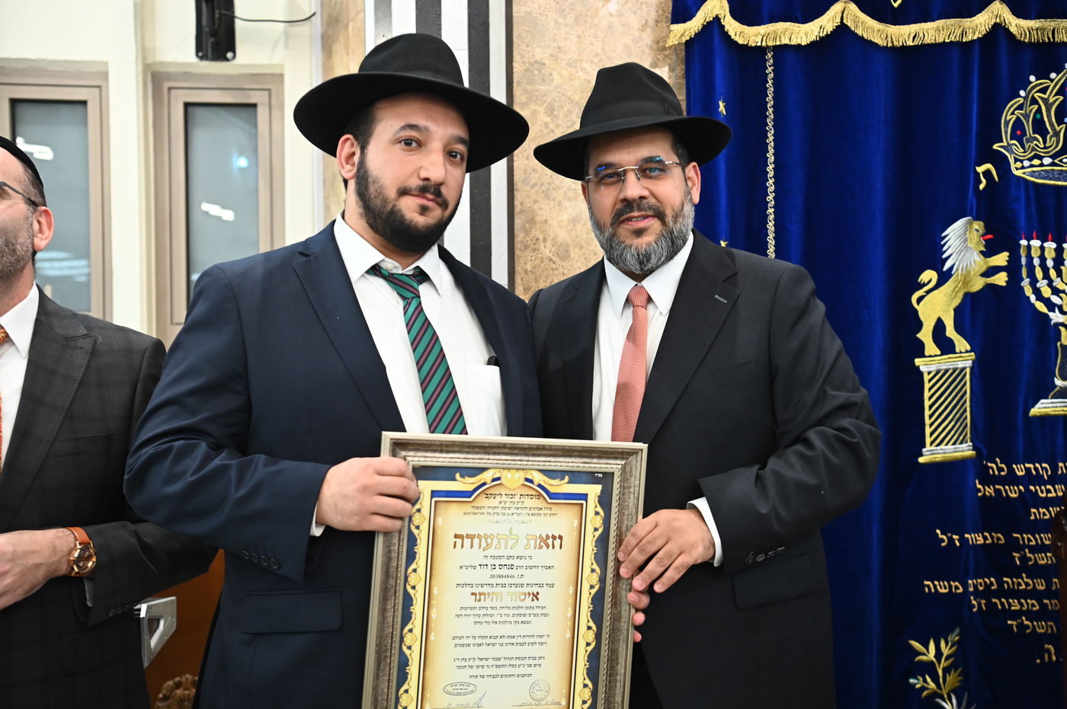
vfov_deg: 28.0
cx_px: 534
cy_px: 354
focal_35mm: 48
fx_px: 1421
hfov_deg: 41.1
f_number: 4
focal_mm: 48
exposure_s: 1/160
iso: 1600
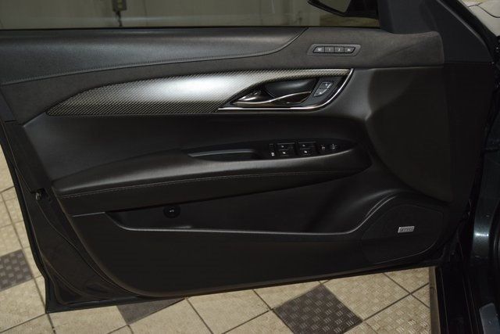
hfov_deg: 51.3
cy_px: 167
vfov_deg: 35.5
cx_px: 250
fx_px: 521
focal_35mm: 38
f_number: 3.8
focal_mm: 25
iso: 1600
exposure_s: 1/125
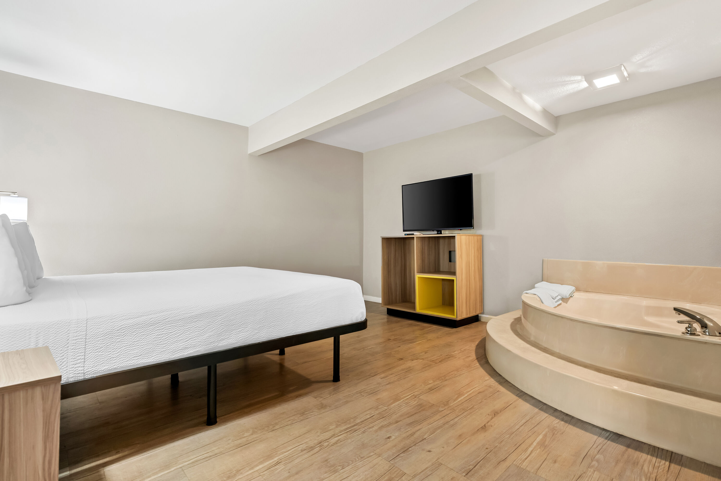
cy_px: 240
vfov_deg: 73.7
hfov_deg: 96.7
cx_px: 360
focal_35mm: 16
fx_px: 320
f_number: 5.6
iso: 100
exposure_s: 1.3
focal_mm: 16
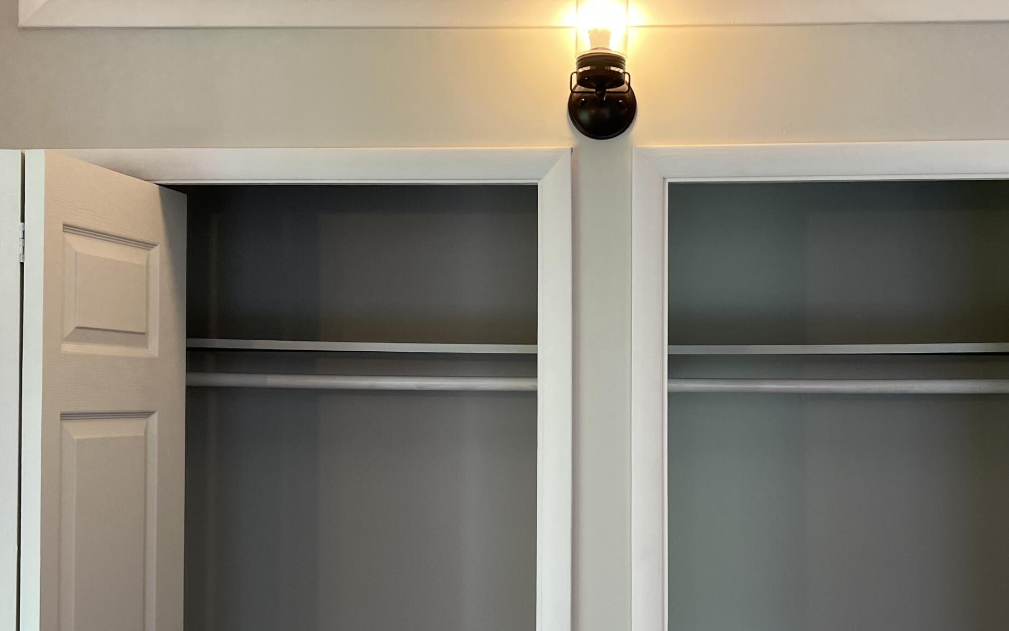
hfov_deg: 44.2
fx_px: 1237
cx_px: 581
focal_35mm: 45
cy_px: 356
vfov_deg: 28.6
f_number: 1.5
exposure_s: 1/60
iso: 80
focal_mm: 5.7
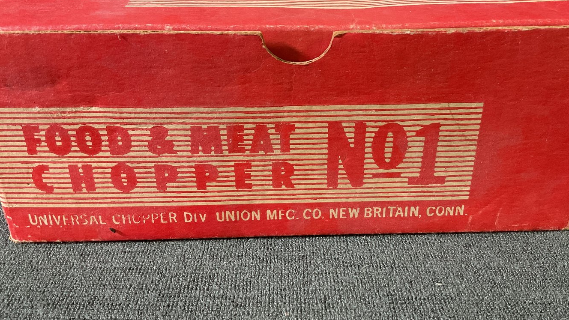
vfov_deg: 32.5
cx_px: 309
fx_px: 543
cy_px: 101
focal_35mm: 36
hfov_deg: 55.2
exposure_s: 1/40
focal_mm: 3
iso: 250
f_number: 1.8
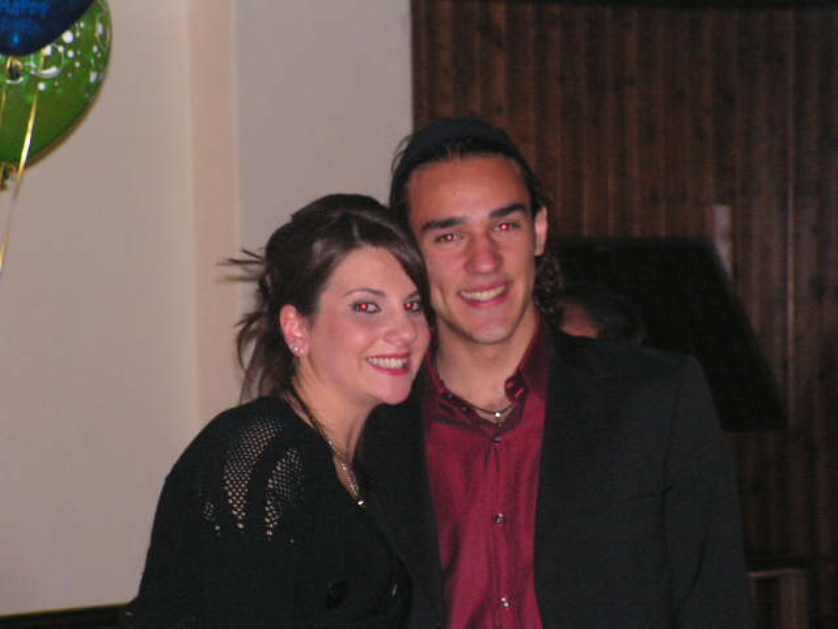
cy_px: 314
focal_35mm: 136
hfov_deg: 14.5
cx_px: 419
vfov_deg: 10.9
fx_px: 3292
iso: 200
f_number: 3.4
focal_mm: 22.8
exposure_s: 1/160
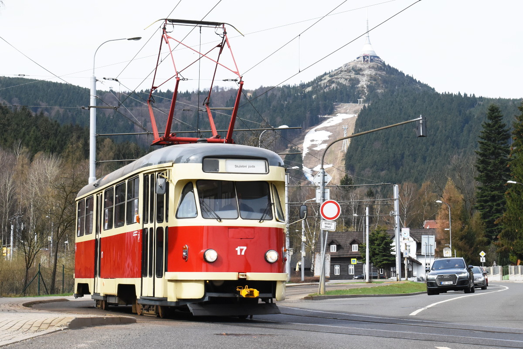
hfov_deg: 29.2
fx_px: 1002
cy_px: 174
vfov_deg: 19.7
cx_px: 262
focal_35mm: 69
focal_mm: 46
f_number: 14
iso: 1000
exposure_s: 1/800
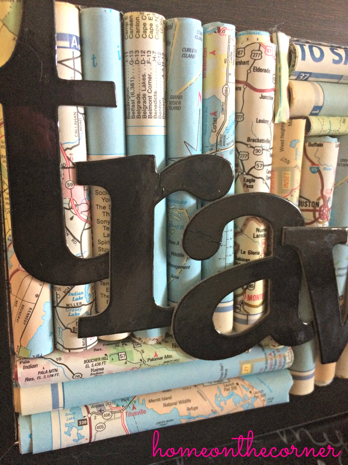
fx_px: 389
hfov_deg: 48.2
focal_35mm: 29
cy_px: 232
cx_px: 174
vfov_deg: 61.7
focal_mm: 4.15
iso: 250
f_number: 2.2
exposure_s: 1/15
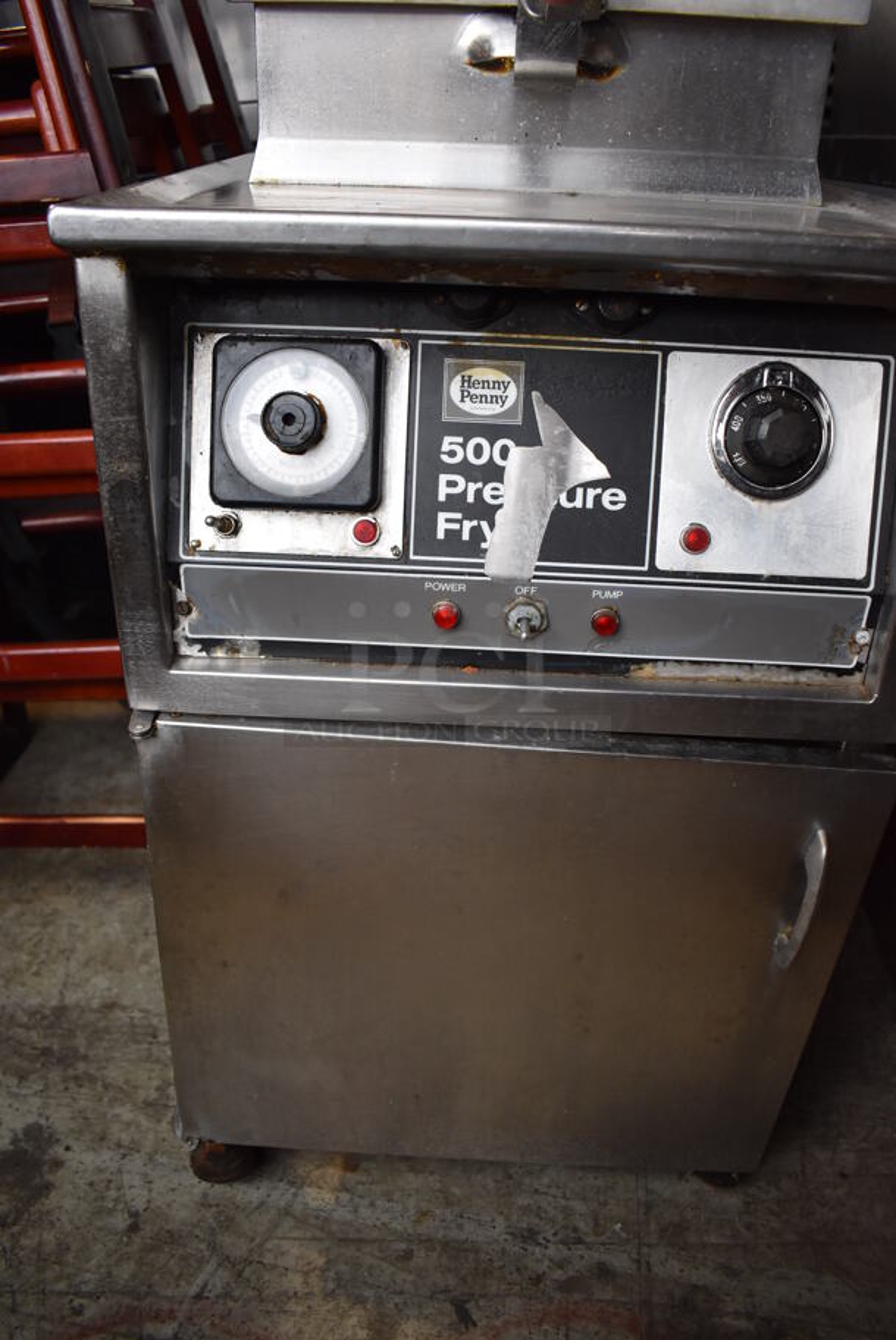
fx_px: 1006
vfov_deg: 67.3
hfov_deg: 48.0
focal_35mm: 27
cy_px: 670
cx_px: 448
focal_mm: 18
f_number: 3.5
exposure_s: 1/160
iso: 800
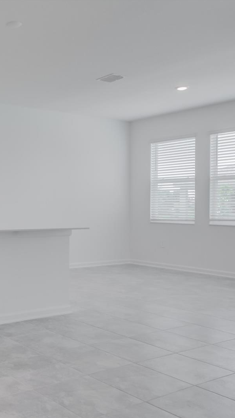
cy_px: 209
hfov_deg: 28.3
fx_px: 421
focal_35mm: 38
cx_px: -26
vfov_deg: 52.8
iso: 400
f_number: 8
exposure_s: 1/50
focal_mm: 16
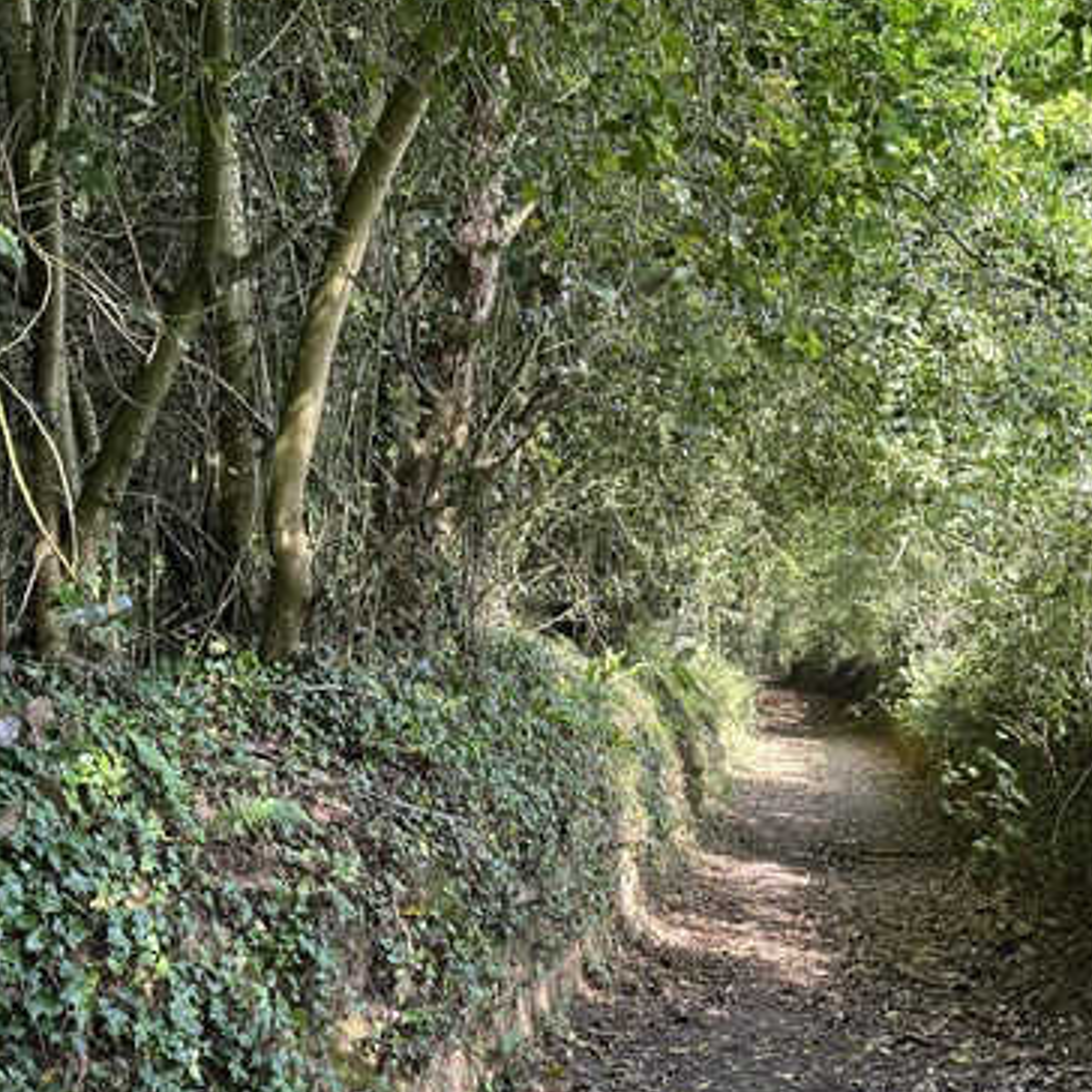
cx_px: 840
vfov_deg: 47.1
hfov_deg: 45.3
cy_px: 630
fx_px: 1249
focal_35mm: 35
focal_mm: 6.86
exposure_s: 1/121
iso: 100
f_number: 1.78
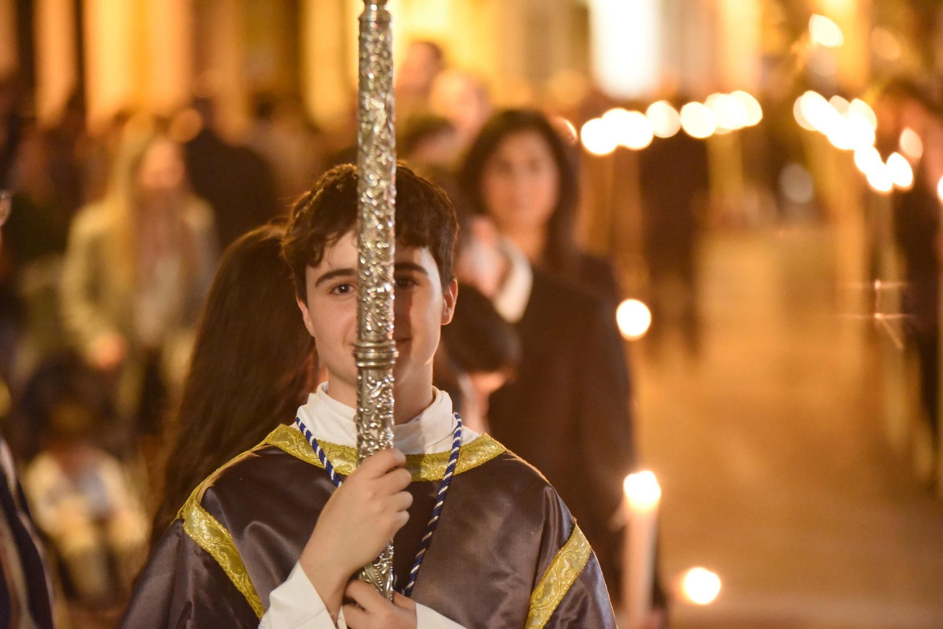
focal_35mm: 150
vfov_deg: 9.2
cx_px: 472
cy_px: 314
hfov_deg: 13.7
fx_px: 3930
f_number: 2.8
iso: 12800
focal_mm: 150
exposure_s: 1/60
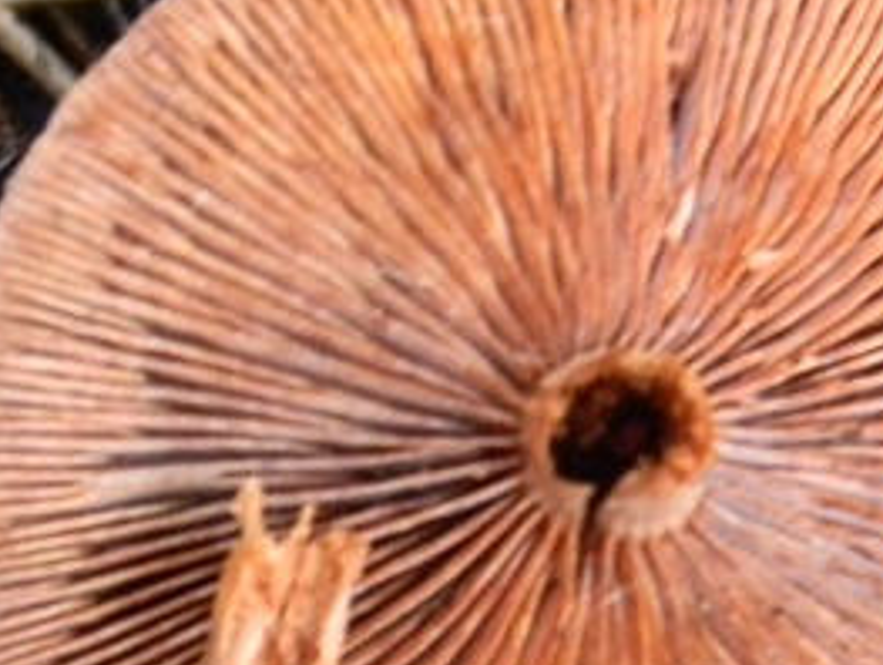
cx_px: 450
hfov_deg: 7.8
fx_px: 6437
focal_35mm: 252
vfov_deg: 5.9
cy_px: 591
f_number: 4.5
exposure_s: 1/7.4
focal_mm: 15.1
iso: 400
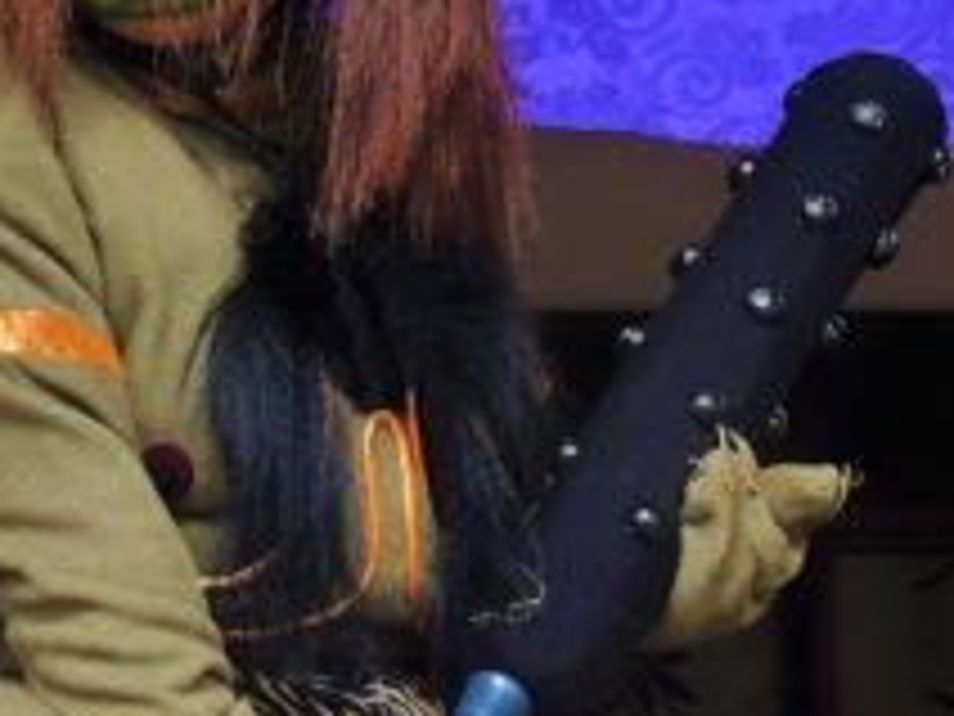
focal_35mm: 242
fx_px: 6669
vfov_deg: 6.1
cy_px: 419
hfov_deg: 8.2
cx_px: 252
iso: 80
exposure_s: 1/60
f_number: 7.1
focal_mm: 11
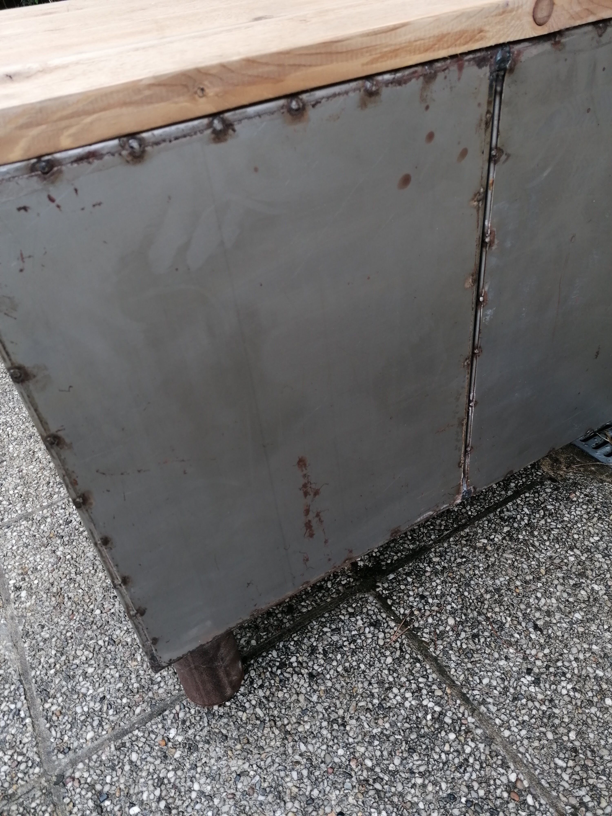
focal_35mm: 27
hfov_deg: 51.4
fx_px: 636
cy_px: 408
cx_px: 306
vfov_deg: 65.3
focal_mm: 4.75
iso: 50
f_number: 1.8
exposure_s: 1/153
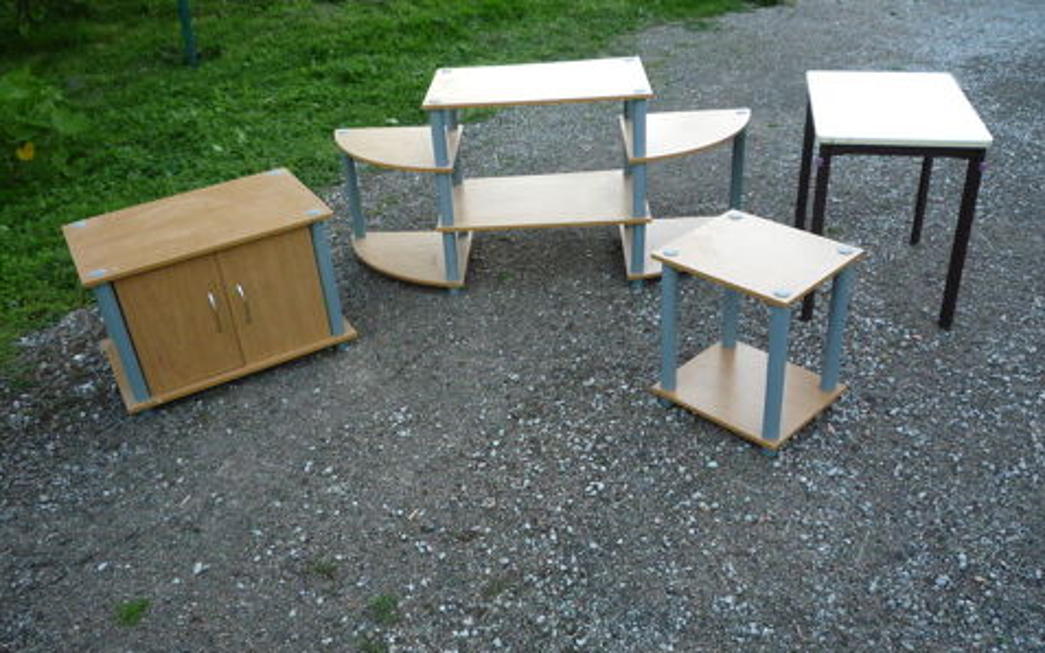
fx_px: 911
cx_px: 524
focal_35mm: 32
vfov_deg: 39.4
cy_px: 324
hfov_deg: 59.7
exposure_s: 1/30
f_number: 3.3
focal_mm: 5.2
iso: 125
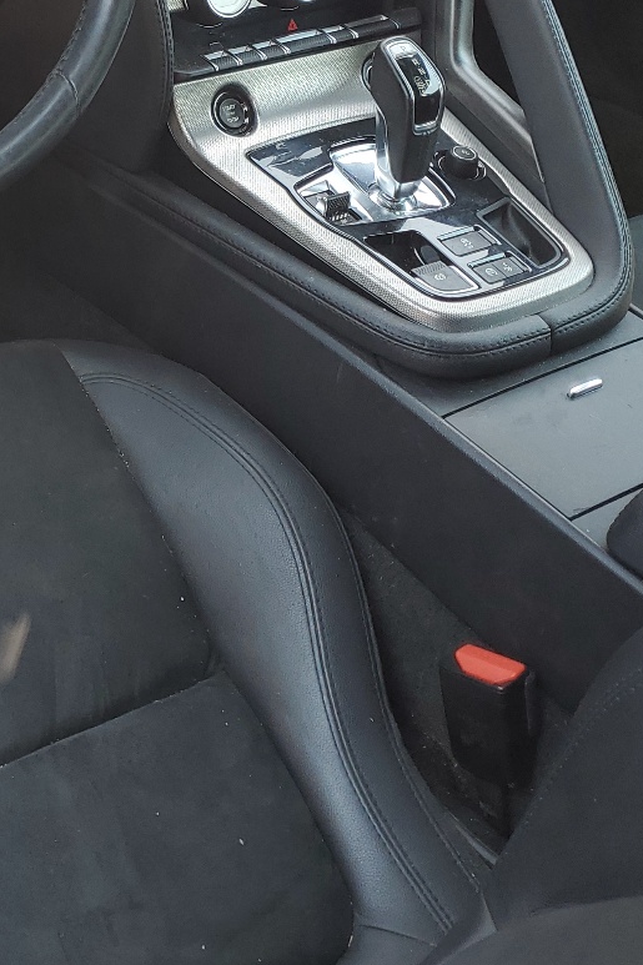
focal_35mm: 56
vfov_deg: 35.1
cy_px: 280
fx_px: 1501
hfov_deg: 23.2
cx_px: 10
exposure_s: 1/161
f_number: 1.5
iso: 50
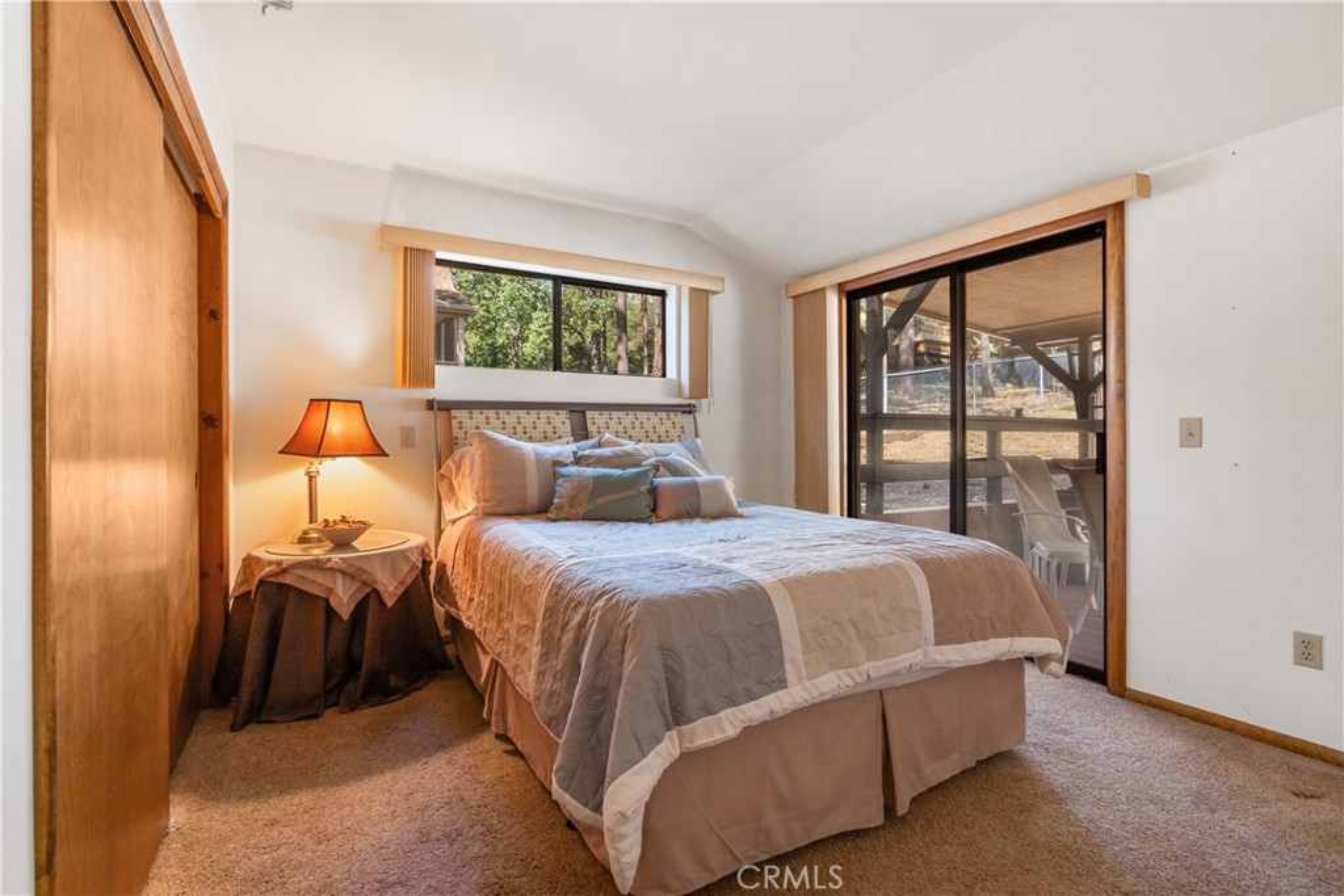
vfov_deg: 73.8
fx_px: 597
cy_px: 448
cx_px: 672
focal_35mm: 16
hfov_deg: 96.7
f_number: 8
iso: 800
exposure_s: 1/25
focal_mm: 16
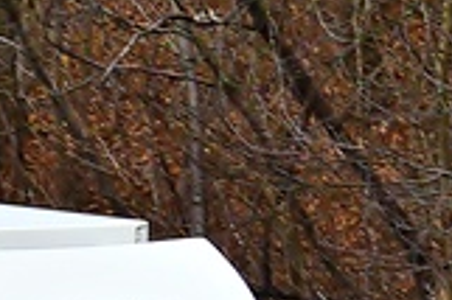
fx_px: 10272
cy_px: 432
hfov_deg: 2.5
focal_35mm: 819
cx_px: -399
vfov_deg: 1.7
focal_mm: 110
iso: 1600
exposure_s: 1/640
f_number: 7.1
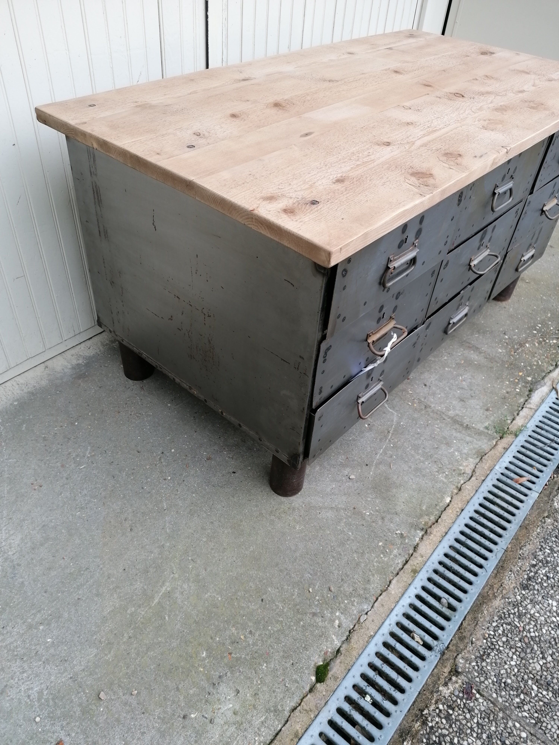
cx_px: 280
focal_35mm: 27
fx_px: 581
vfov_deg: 65.3
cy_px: 372
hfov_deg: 51.4
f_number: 1.8
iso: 50
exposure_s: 1/141
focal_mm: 4.75
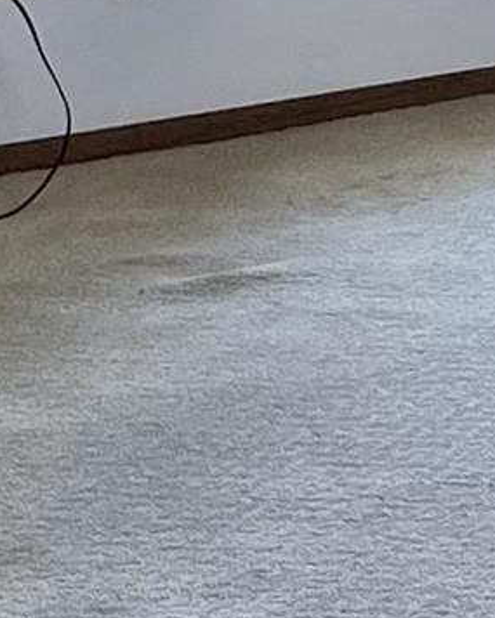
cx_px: 1744
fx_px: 4009
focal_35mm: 219
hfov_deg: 6.2
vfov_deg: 8.3
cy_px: -707
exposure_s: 1/120
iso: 80
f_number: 1.6
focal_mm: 5.1
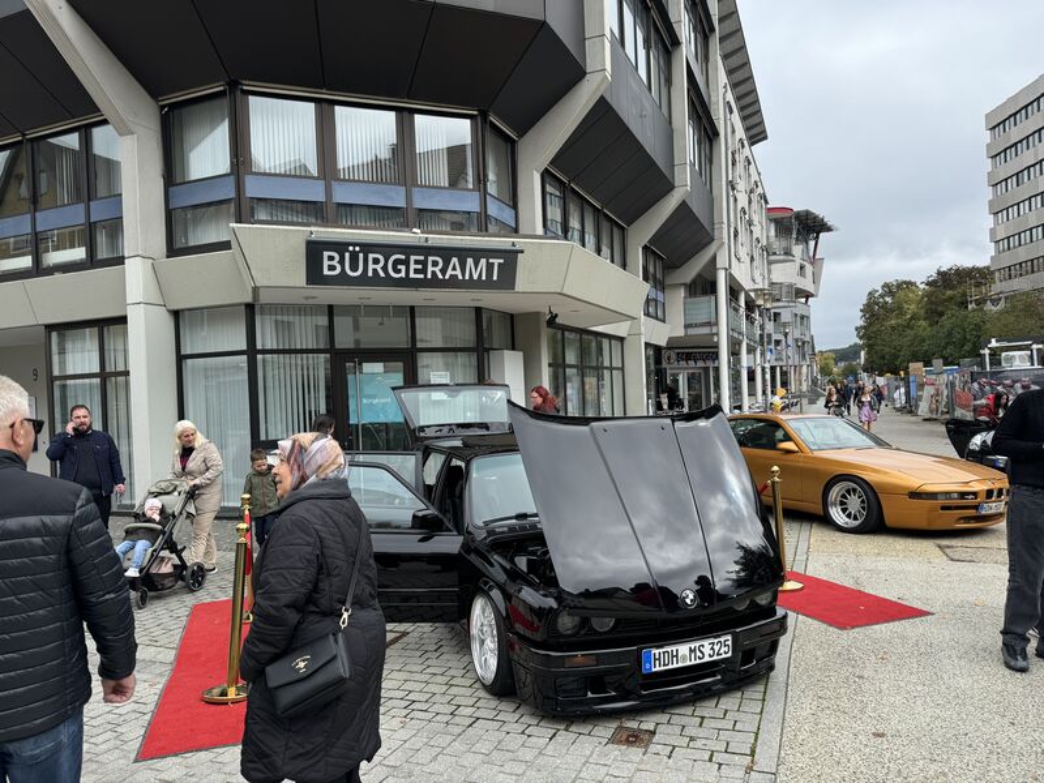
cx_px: 522
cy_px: 392
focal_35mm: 24
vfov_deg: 56.8
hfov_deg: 71.6
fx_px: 724
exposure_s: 1/1339
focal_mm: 6.76
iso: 80
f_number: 1.78
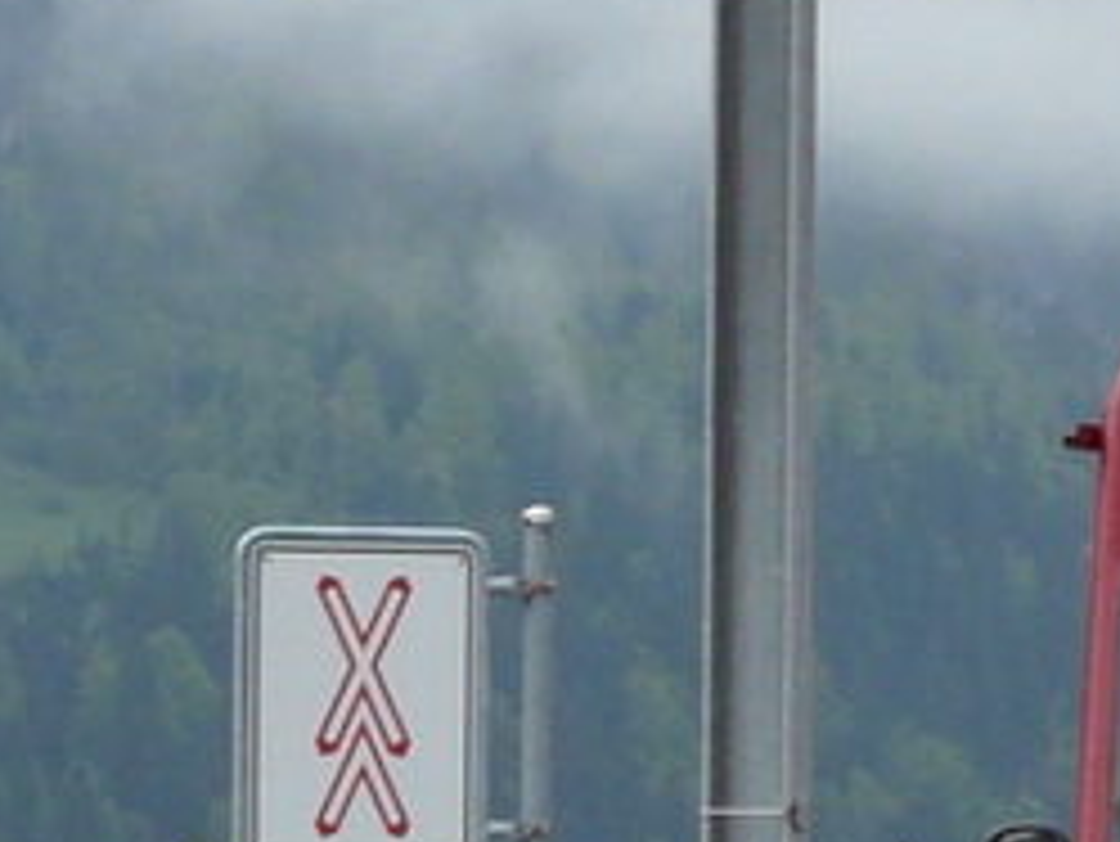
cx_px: 1844
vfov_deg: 6.0
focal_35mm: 249
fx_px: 8060
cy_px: 905
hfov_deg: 7.8
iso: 100
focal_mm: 10.2
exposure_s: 1/200
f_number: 5.6
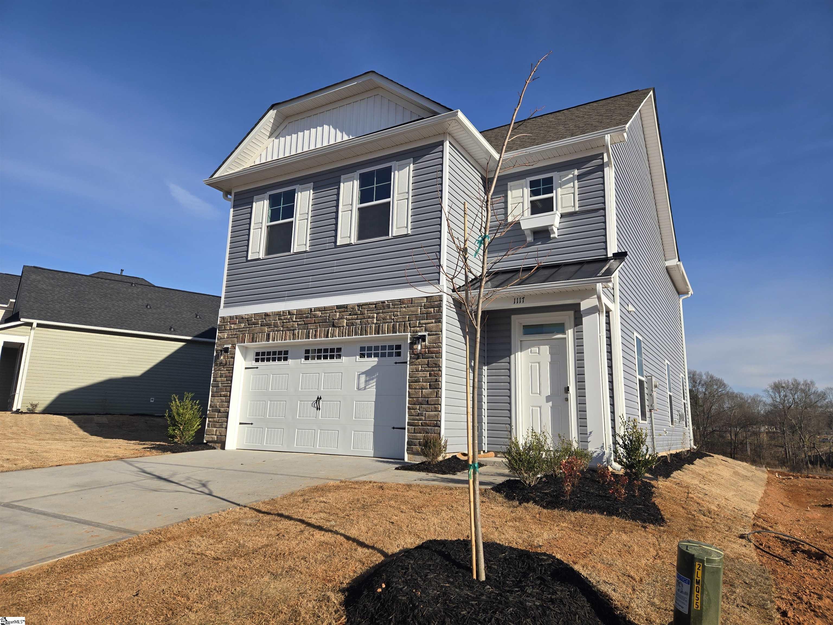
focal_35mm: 23
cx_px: 416
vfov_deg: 58.9
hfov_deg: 73.9
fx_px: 553
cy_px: 312
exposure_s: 1/2240
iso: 25
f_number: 1.8
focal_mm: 5.4
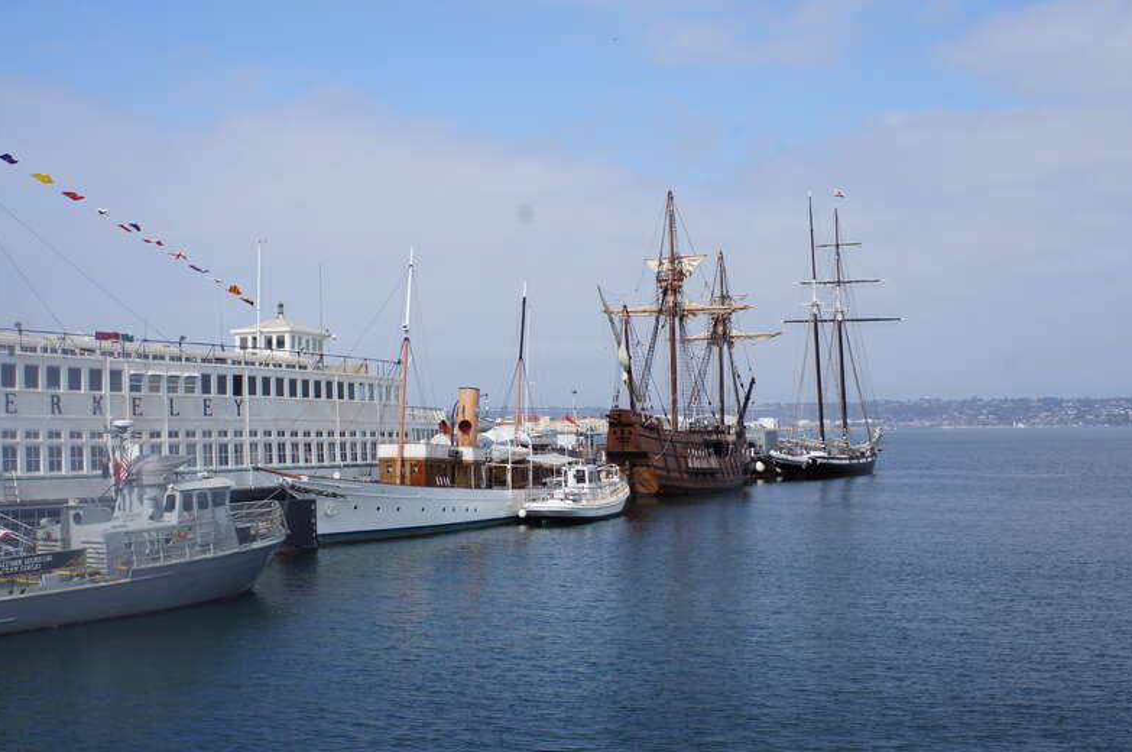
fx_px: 1445
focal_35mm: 46
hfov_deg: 42.8
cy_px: 373
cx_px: 573
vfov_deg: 29.2
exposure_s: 1/250
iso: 100
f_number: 11
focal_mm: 30
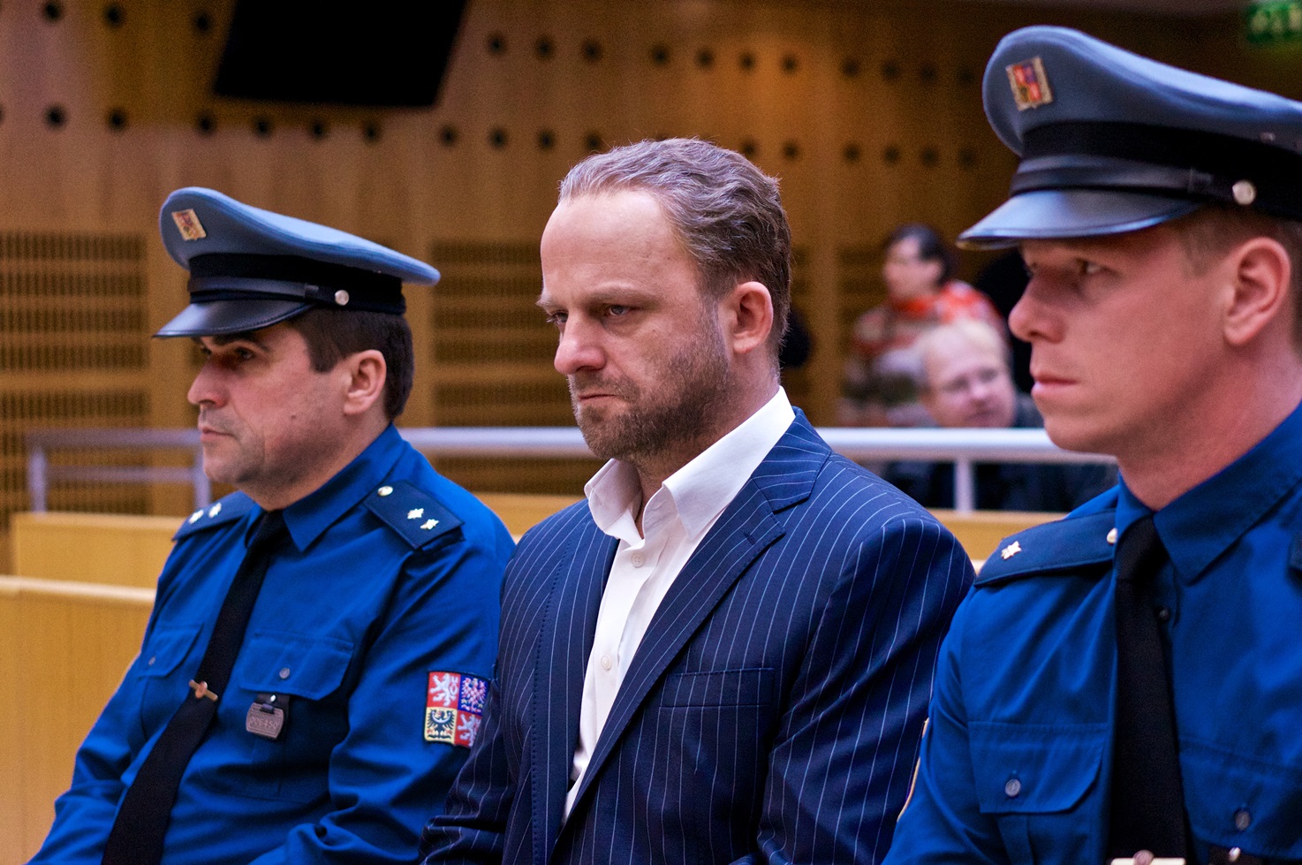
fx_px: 2709
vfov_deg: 18.1
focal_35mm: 75
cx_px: 651
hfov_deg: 27.0
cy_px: 432
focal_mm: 50
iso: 1600
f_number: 2.5
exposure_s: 1/800
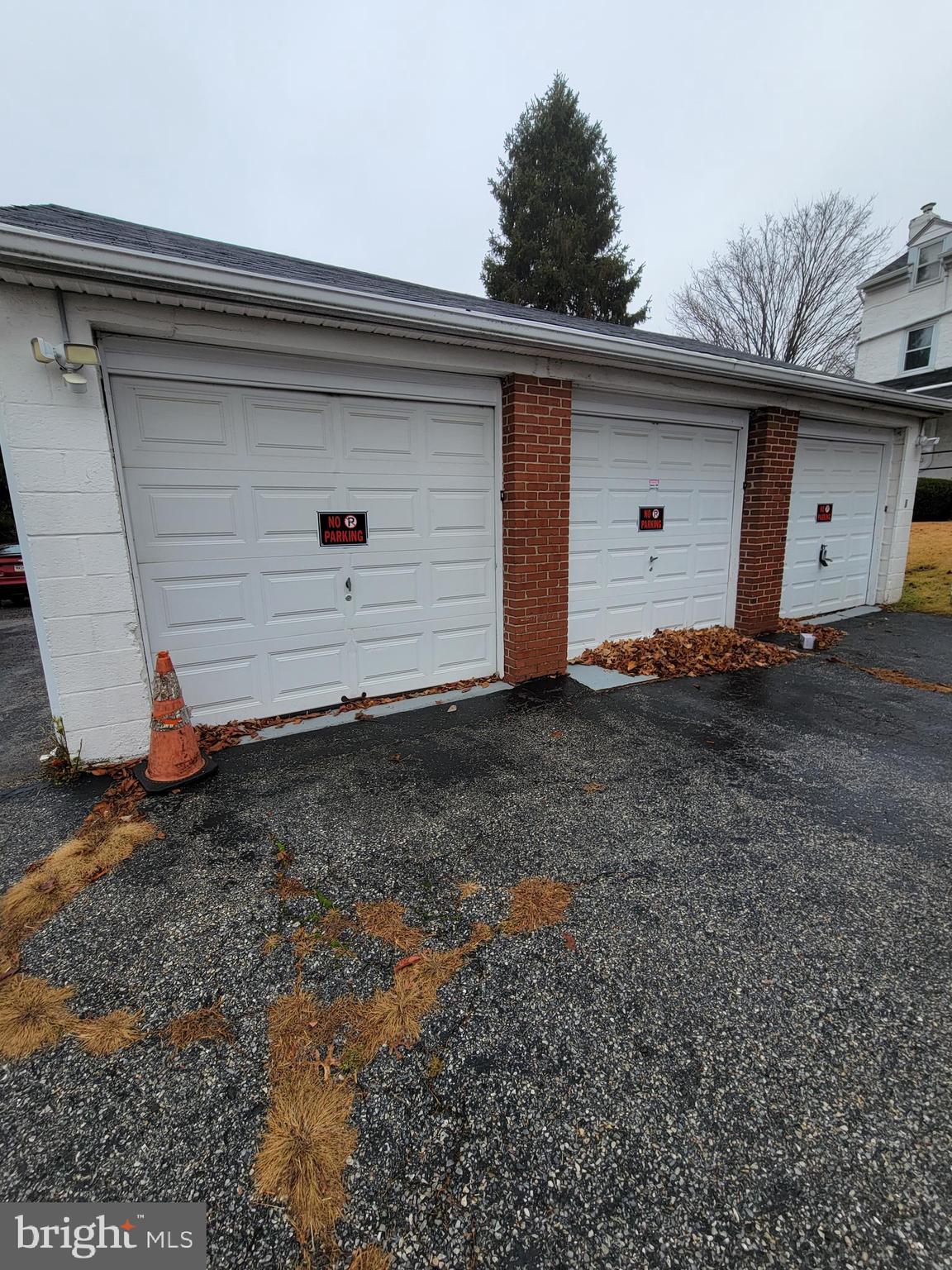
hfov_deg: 89.9
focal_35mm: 13
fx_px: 477
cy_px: 635
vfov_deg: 106.2
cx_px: 476
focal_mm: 2.2
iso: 50
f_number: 2.2
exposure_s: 1/187
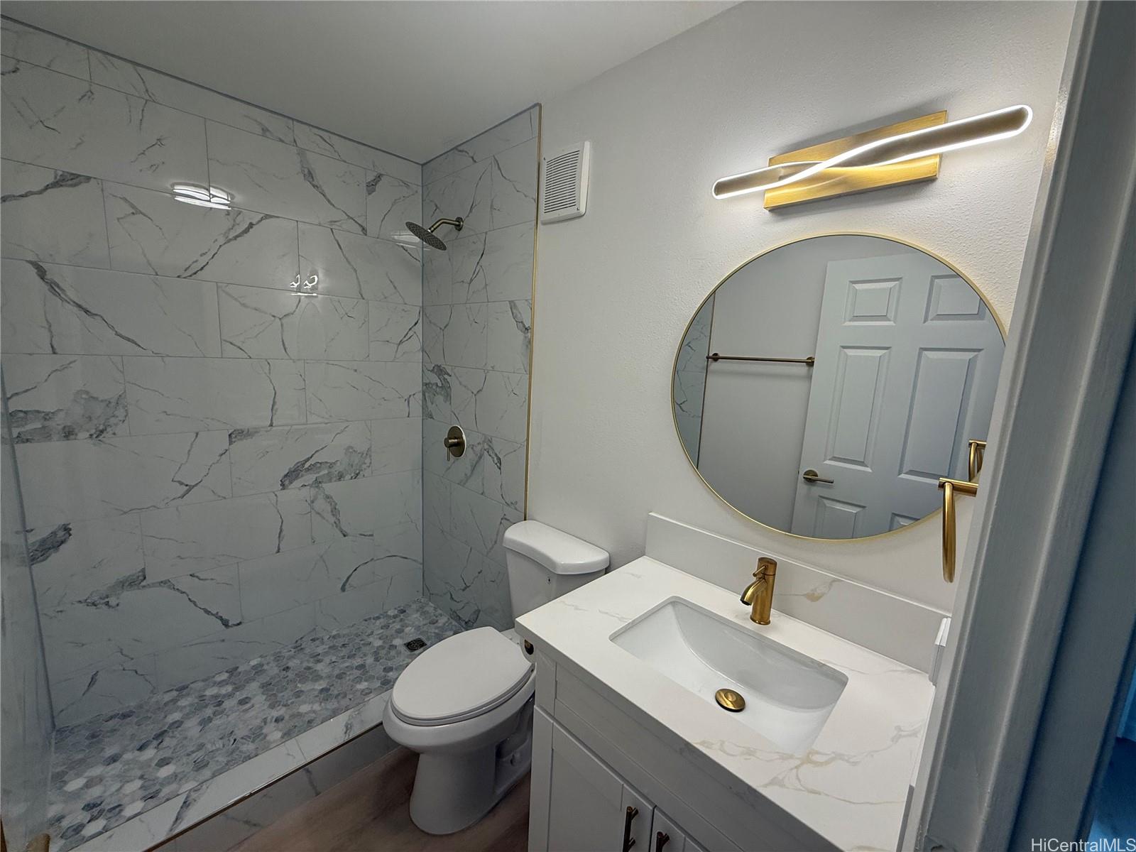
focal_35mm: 14
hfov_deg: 102.1
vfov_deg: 85.7
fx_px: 459
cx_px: 568
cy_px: 426
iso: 100
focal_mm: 2.22
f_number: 2.2
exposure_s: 1/120
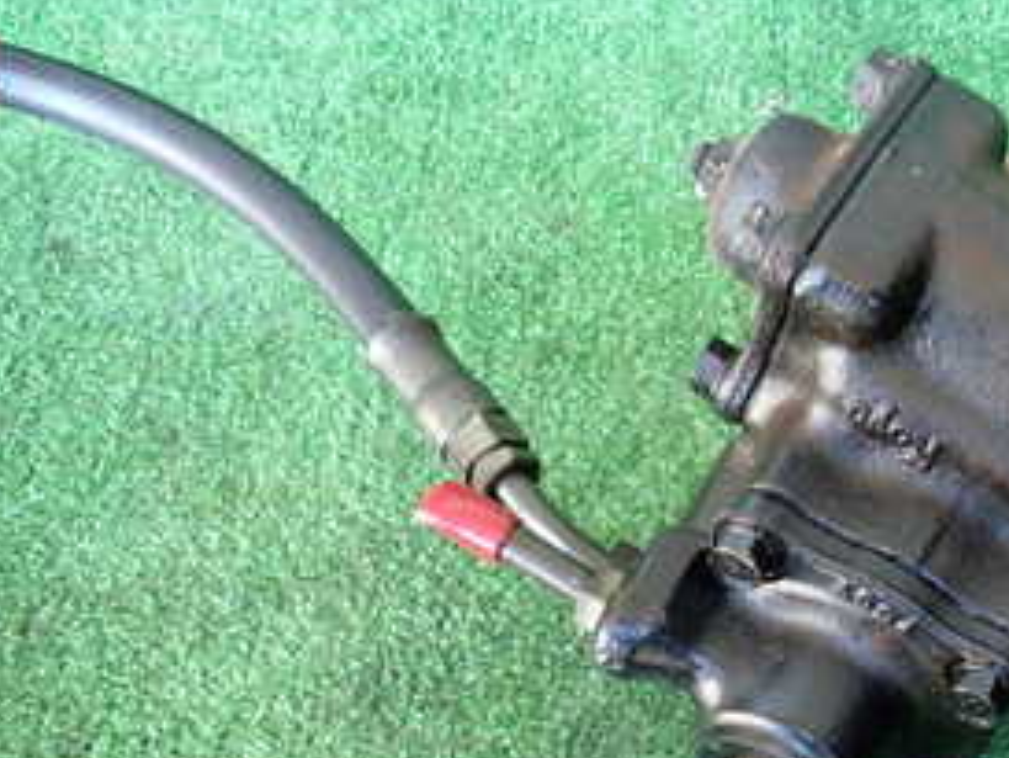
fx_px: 1604
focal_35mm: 55
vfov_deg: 26.1
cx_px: 976
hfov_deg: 32.5
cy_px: 610
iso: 200
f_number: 2
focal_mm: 4.5
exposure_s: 1/30
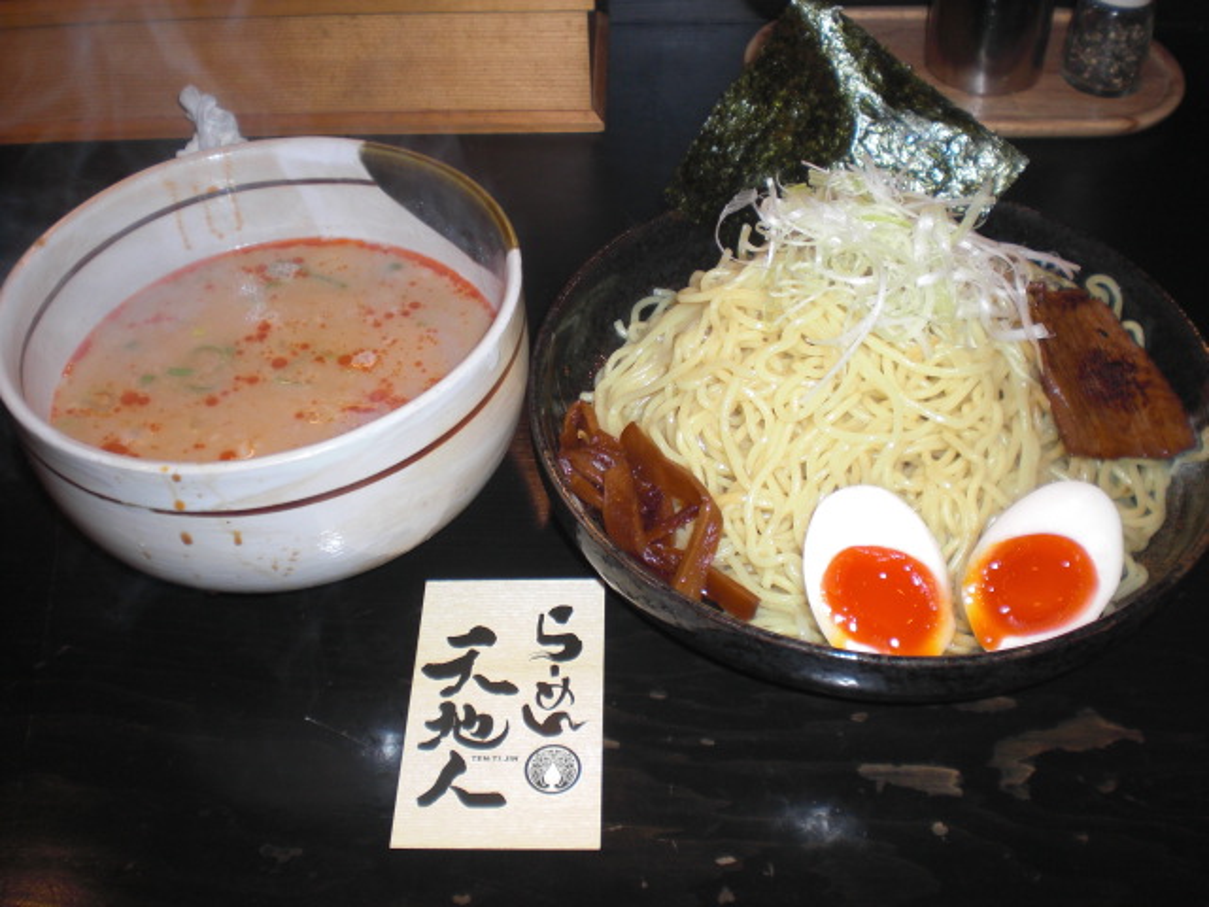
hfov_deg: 49.0
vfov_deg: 37.7
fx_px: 1327
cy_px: 454
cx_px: 604
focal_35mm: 38
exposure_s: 1/60
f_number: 3.1
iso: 100
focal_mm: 6.3
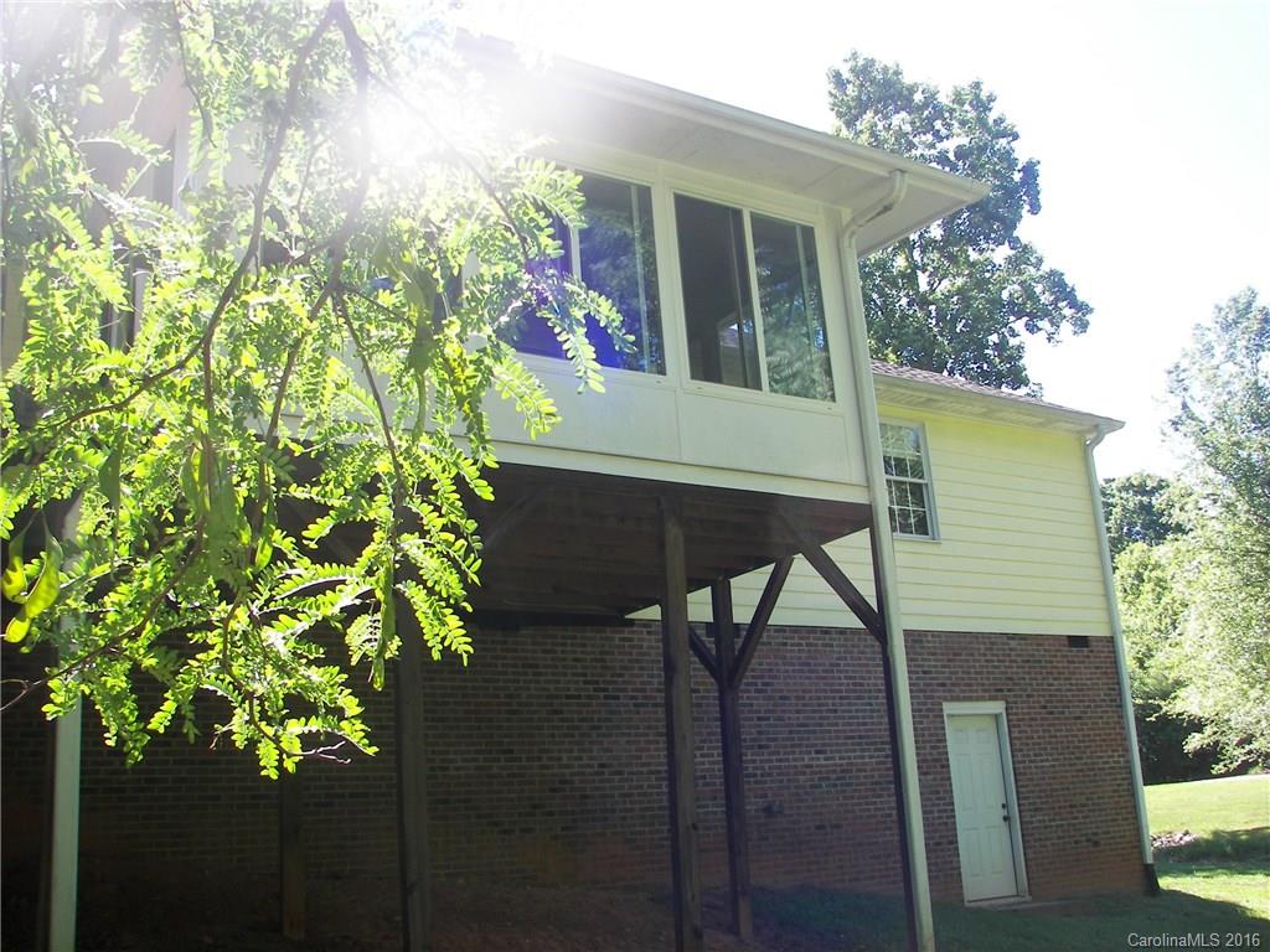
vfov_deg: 39.7
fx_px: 1321
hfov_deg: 51.4
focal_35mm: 36
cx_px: 635
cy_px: 476
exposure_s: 1/160
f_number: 2.8
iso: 50
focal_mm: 6
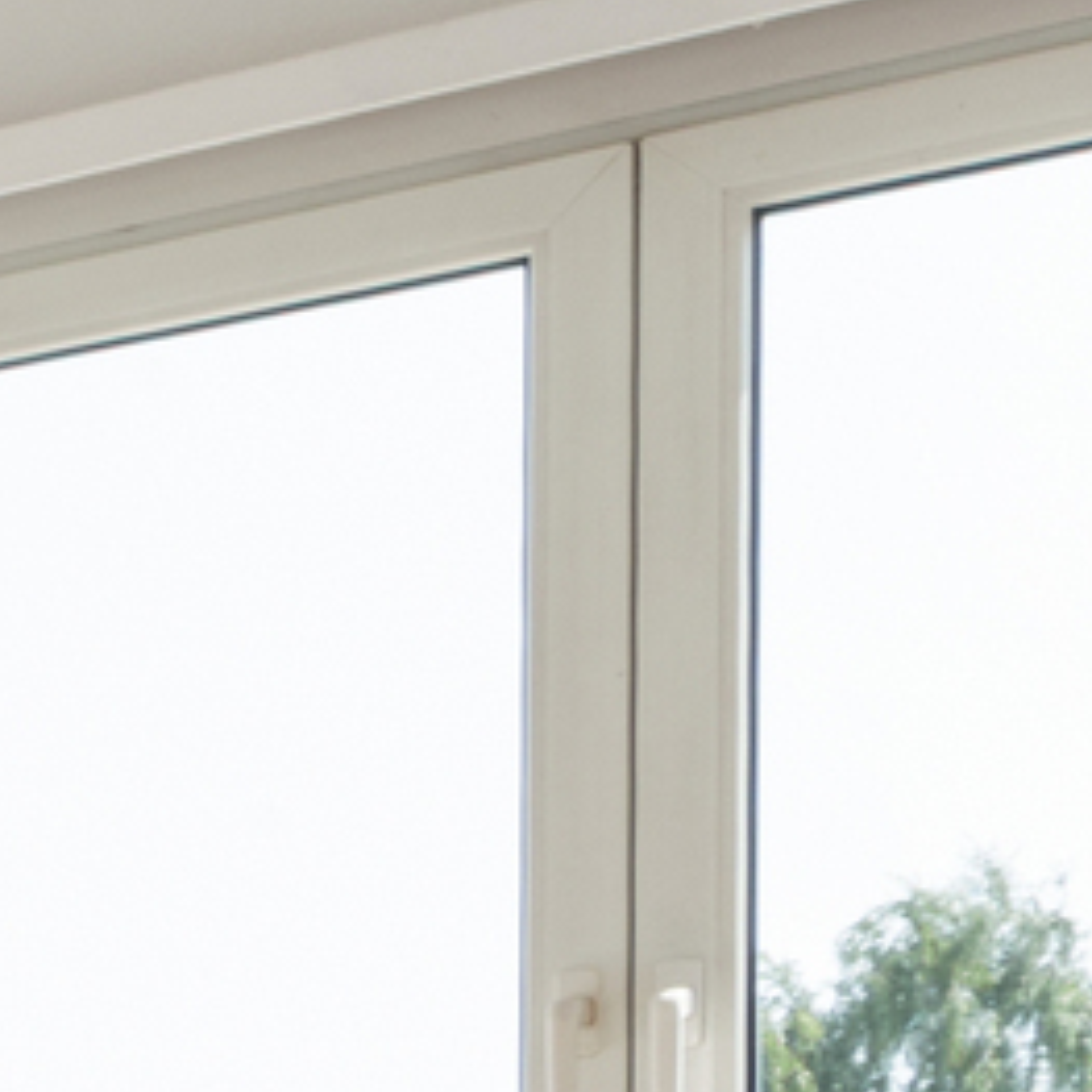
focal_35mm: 124
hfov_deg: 9.6
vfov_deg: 13.1
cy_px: 1763
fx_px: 4426
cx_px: -2479
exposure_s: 1/5
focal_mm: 16
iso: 250
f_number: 11
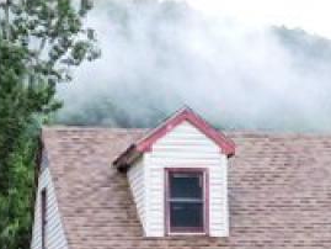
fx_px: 1636
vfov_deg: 8.5
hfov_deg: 11.5
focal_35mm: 171
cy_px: 345
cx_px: 284
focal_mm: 8.1
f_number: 4
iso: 320
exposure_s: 1/30
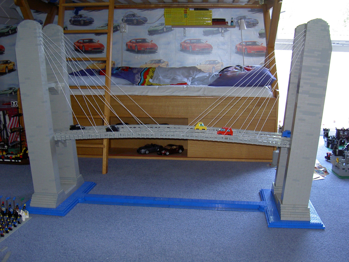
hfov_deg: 47.9
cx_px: 174
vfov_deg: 36.8
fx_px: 393
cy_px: 131
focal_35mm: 39
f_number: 2.8
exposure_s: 1/59.5
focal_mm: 8
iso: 100
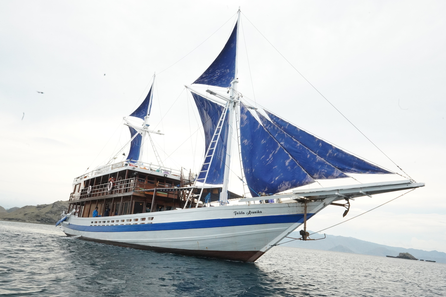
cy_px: 148
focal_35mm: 29
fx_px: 359
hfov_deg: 63.7
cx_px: 223
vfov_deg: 45.0
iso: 6400
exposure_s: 1/250
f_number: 22
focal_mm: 29
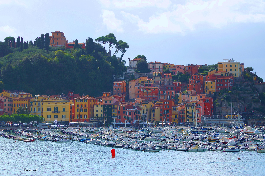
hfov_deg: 13.7
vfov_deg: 9.1
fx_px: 1104
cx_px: 132
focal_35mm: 150
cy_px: 88
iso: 200
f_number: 2.8
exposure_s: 1/4000
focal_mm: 100
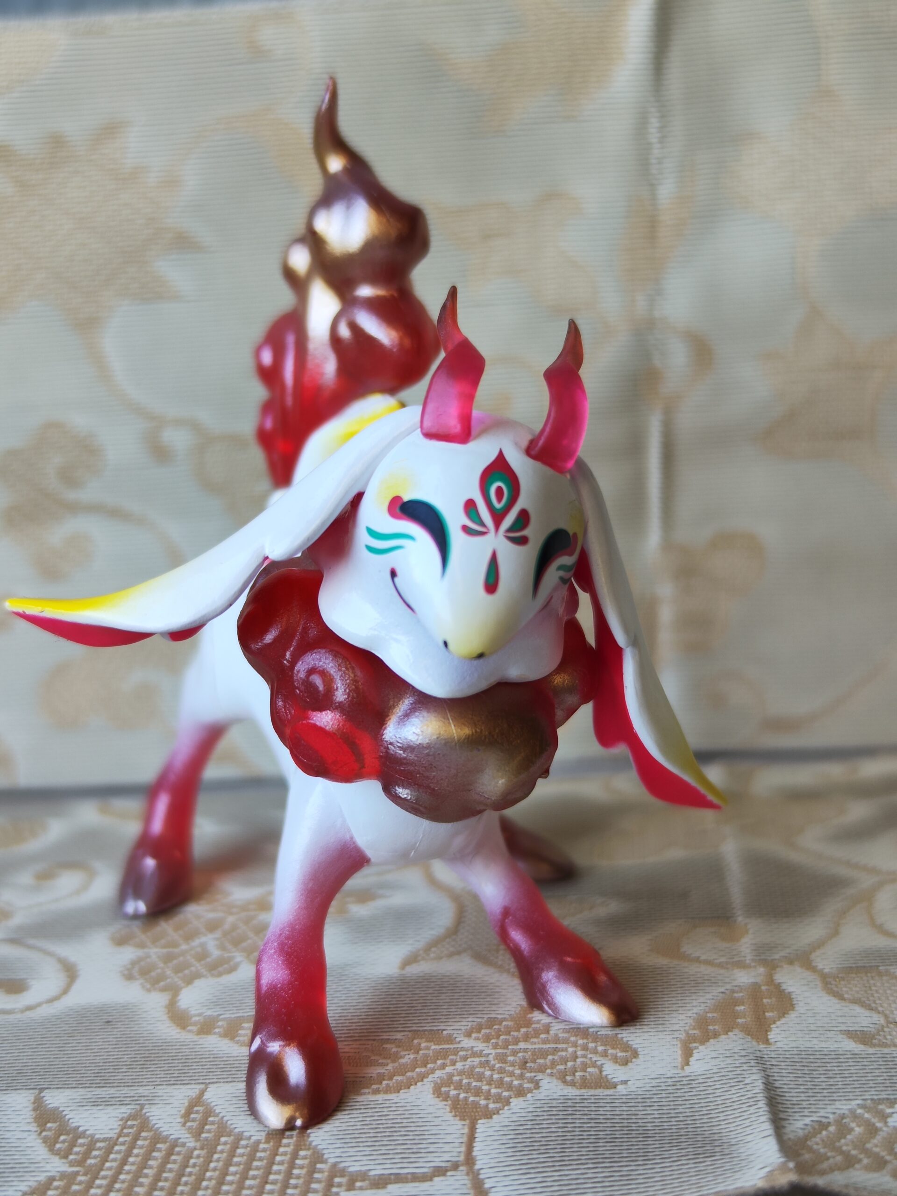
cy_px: 598
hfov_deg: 58.9
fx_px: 795
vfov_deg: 73.9
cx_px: 448
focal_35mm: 23
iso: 99
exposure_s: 1/100
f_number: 1.69
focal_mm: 7.01
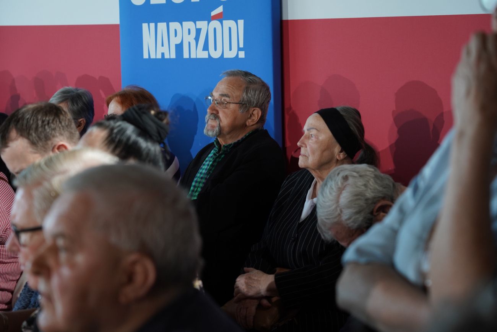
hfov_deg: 23.4
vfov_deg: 15.7
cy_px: 166
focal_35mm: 87
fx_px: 1201
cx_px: 248
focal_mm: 87
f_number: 5.6
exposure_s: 1/100
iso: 1000
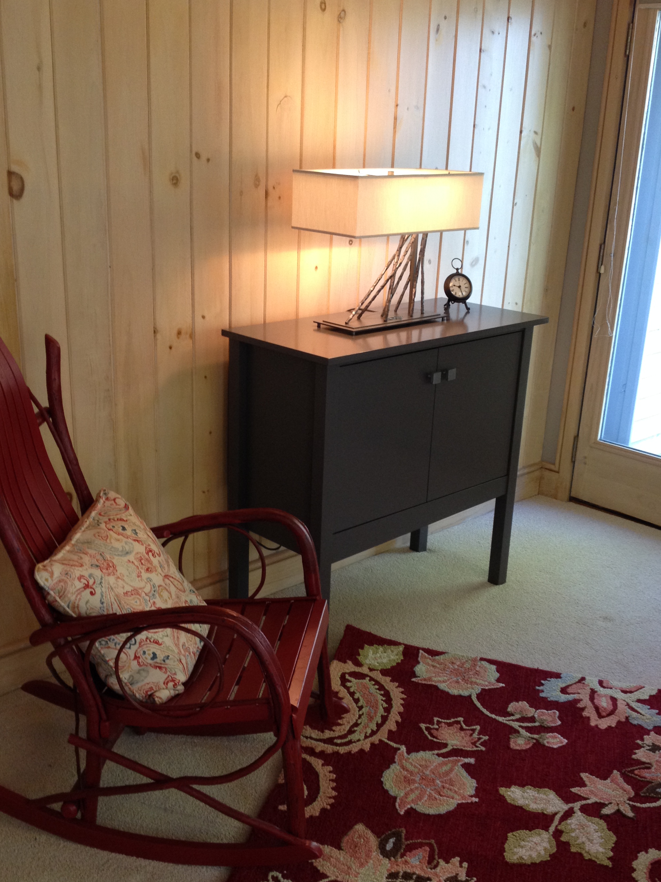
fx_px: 1095
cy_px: 496
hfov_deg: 33.6
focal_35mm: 43
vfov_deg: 43.8
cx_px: 309
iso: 125
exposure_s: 1/20
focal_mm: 4.28
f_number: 2.4
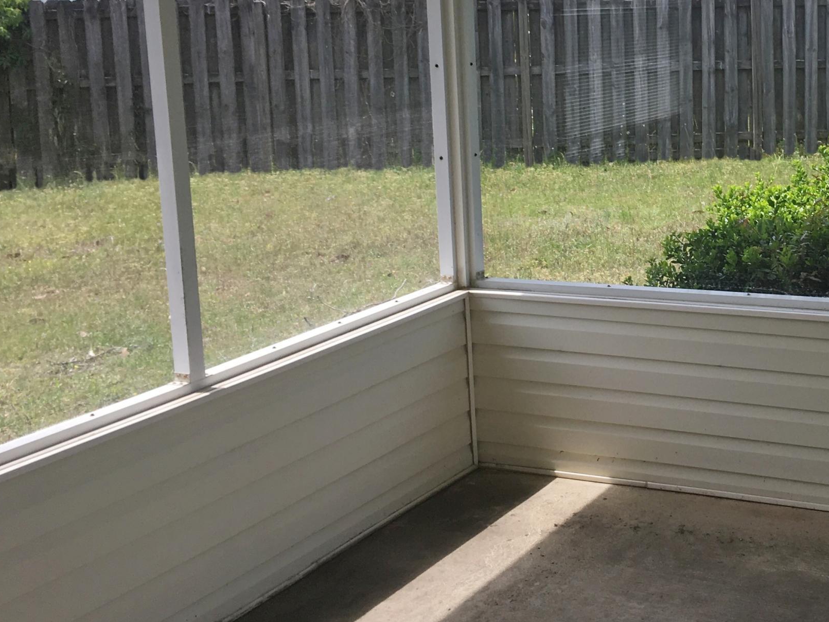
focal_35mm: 54
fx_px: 1293
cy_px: 192
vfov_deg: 26.8
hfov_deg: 33.9
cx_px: 725
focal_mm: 4.15
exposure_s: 1/407
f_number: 2.2
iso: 25
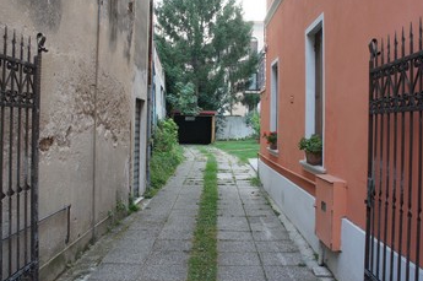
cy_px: 113
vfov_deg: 36.6
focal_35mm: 36
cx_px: 213
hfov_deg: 53.2
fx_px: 422
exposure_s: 1/80
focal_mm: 18
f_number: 4.5
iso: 320
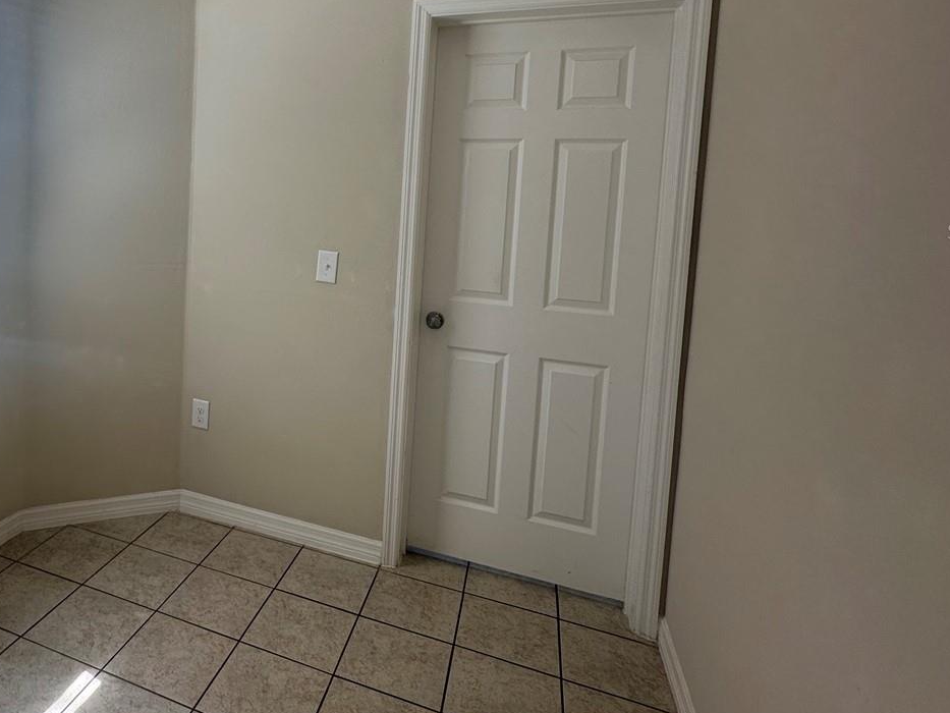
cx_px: 229
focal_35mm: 24
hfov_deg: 66.8
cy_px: 231
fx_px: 659
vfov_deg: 55.5
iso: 50
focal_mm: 2.22
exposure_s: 1/120
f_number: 2.2
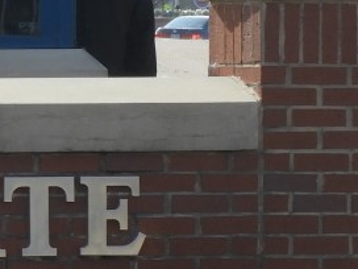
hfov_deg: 2.2
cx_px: -200
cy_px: -4
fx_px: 9308
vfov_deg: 1.7
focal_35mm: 900
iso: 100
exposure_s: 1/320
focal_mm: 30.5
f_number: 5.2
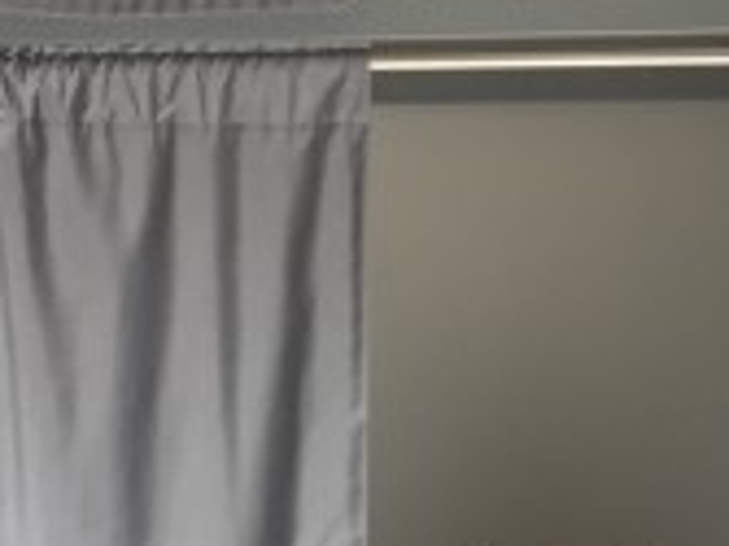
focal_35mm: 111
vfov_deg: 13.2
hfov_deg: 17.6
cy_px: 52
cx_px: 153
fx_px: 2336
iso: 100
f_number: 2.2
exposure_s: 1/33
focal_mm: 4.15
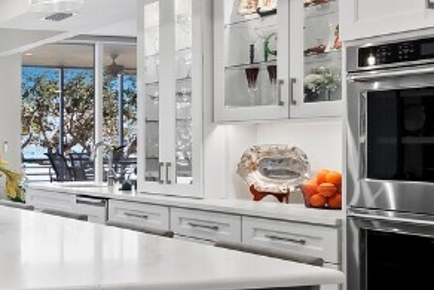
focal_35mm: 51
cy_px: 141
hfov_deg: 29.9
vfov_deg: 26.5
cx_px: -149
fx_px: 615
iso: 400
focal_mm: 7
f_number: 11
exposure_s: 1/4
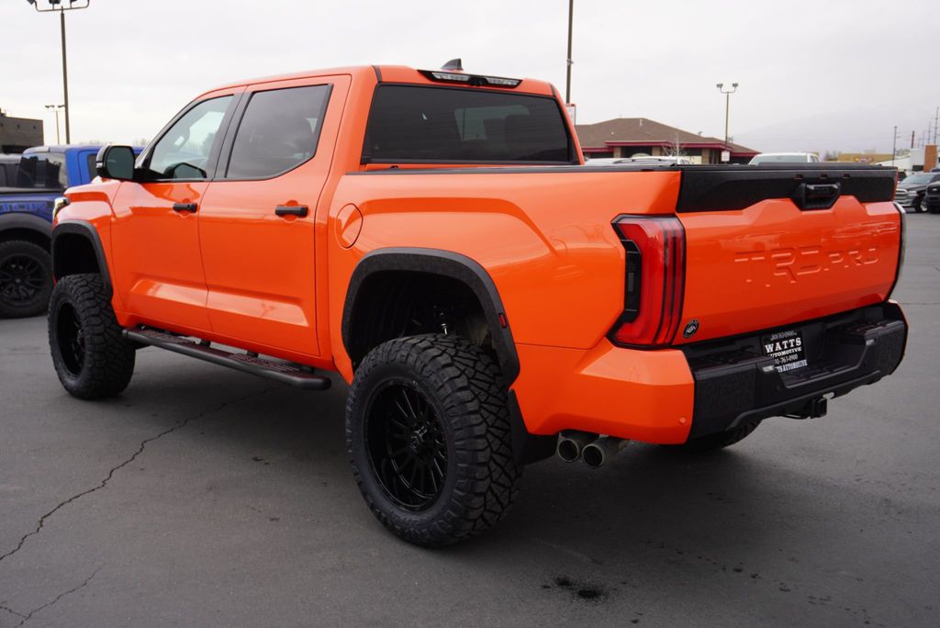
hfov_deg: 53.1
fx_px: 940
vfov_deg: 36.9
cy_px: 314
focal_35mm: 36
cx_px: 470
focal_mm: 24
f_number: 5.6
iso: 100
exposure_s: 1/100
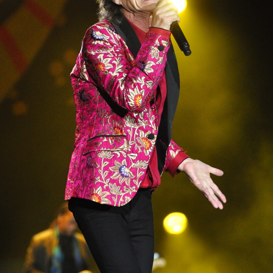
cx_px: 135
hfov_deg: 4.4
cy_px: 86
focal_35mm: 401
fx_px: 3578
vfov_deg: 4.4
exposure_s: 1/320
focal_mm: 200
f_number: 4.5
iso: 2000
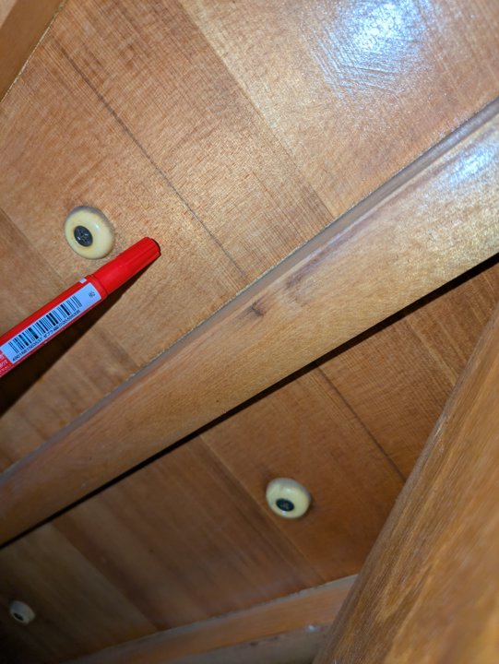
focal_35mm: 25
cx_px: 250
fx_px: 480
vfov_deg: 69.4
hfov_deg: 54.9
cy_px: 332
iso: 82
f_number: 1.89
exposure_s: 1/120
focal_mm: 5.43
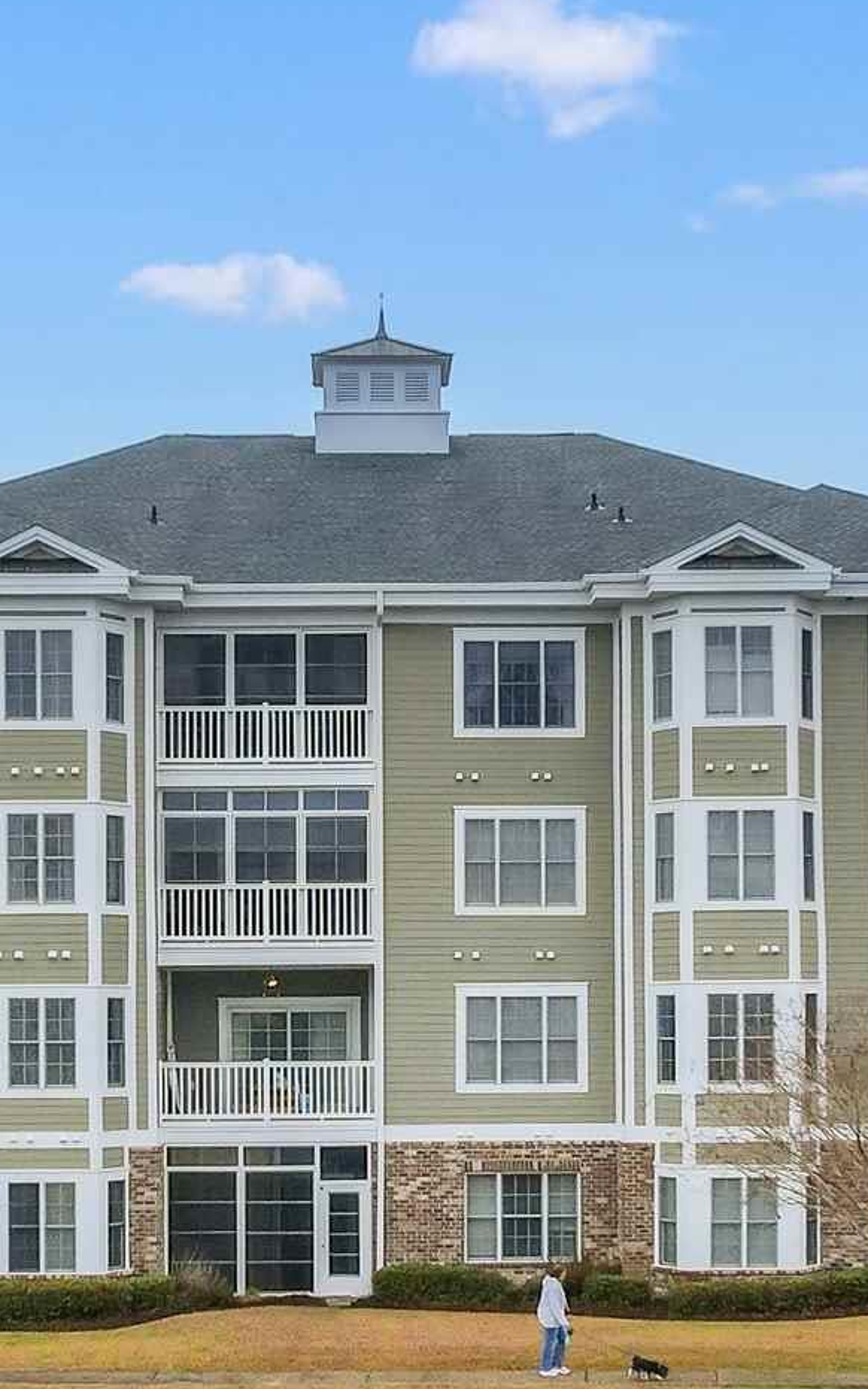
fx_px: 2800
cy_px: 961
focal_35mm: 74
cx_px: 382
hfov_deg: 17.6
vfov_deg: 27.6
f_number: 2.8
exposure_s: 1/800
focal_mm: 8.38
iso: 100
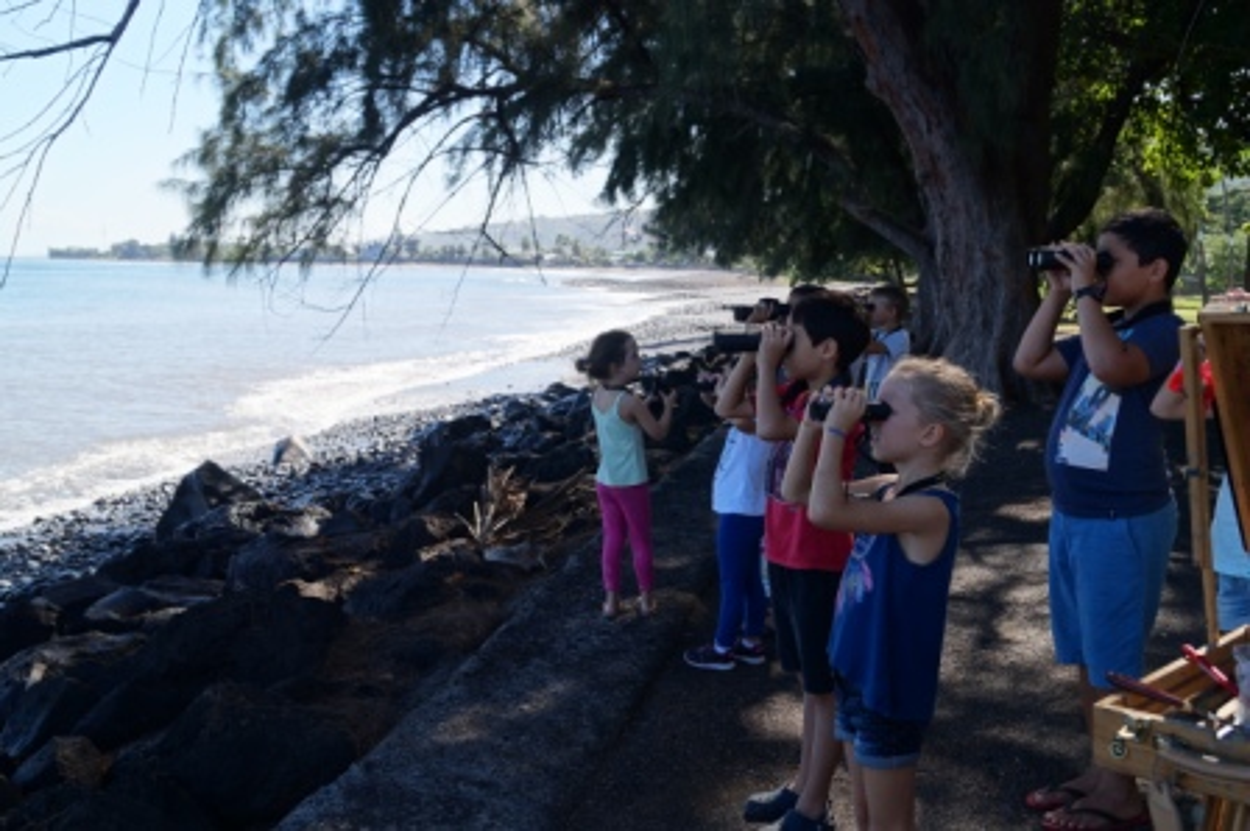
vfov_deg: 34.2
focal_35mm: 39
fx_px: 1353
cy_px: 416
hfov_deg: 49.6
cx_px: 625
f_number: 6.3
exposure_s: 1/160
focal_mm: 26
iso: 100
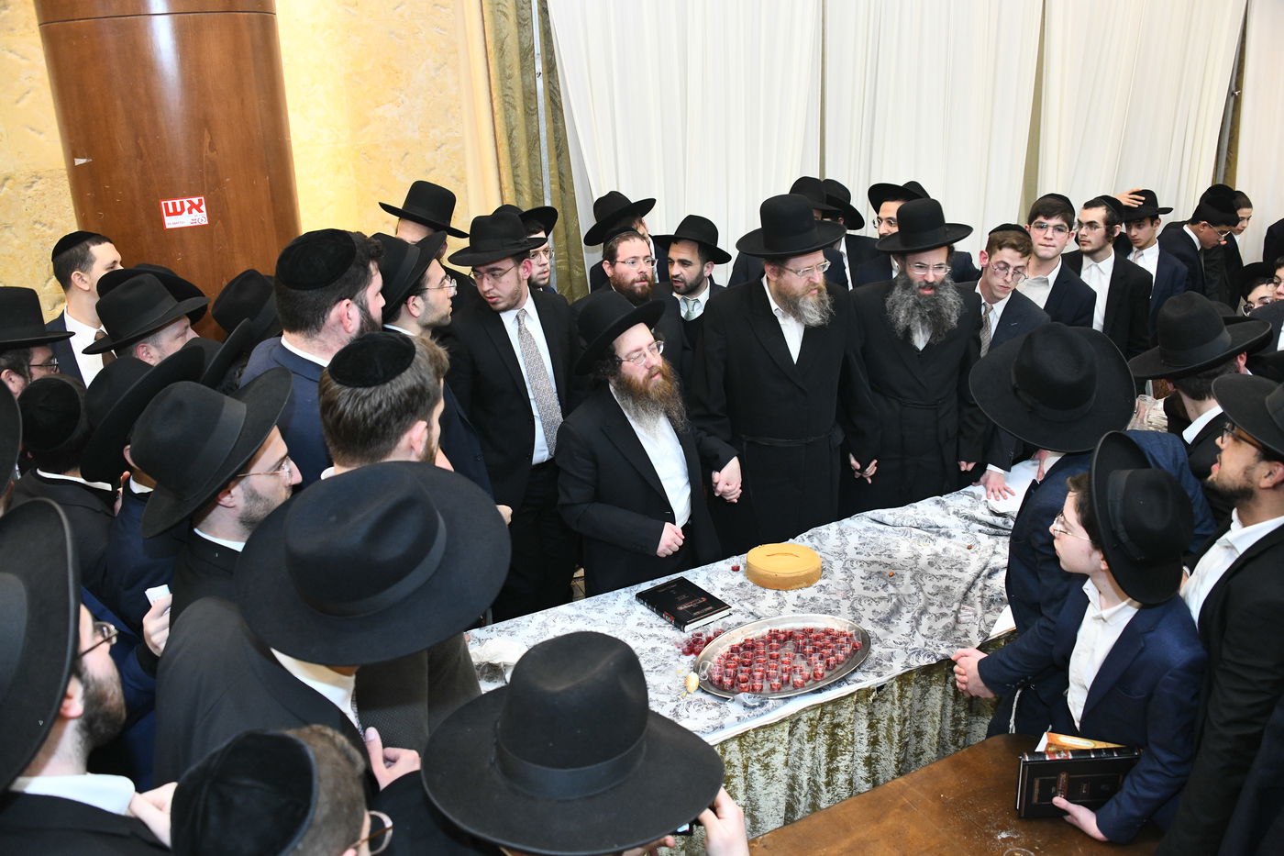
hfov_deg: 65.5
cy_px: 428
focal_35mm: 28
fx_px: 998
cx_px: 642
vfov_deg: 46.4
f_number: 5.6
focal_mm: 28
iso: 3200
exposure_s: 1/125
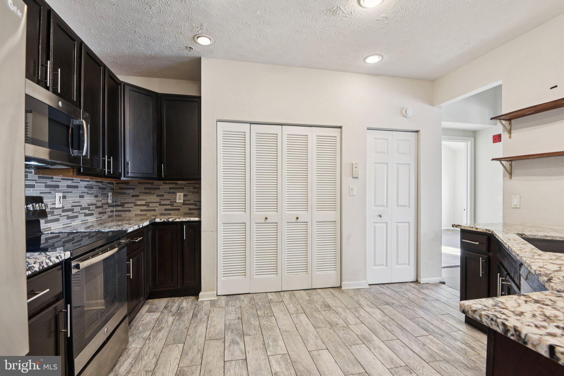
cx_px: 282
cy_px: 188
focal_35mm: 16
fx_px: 251
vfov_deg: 73.8
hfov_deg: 96.7
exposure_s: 1/13
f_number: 8
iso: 400
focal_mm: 16
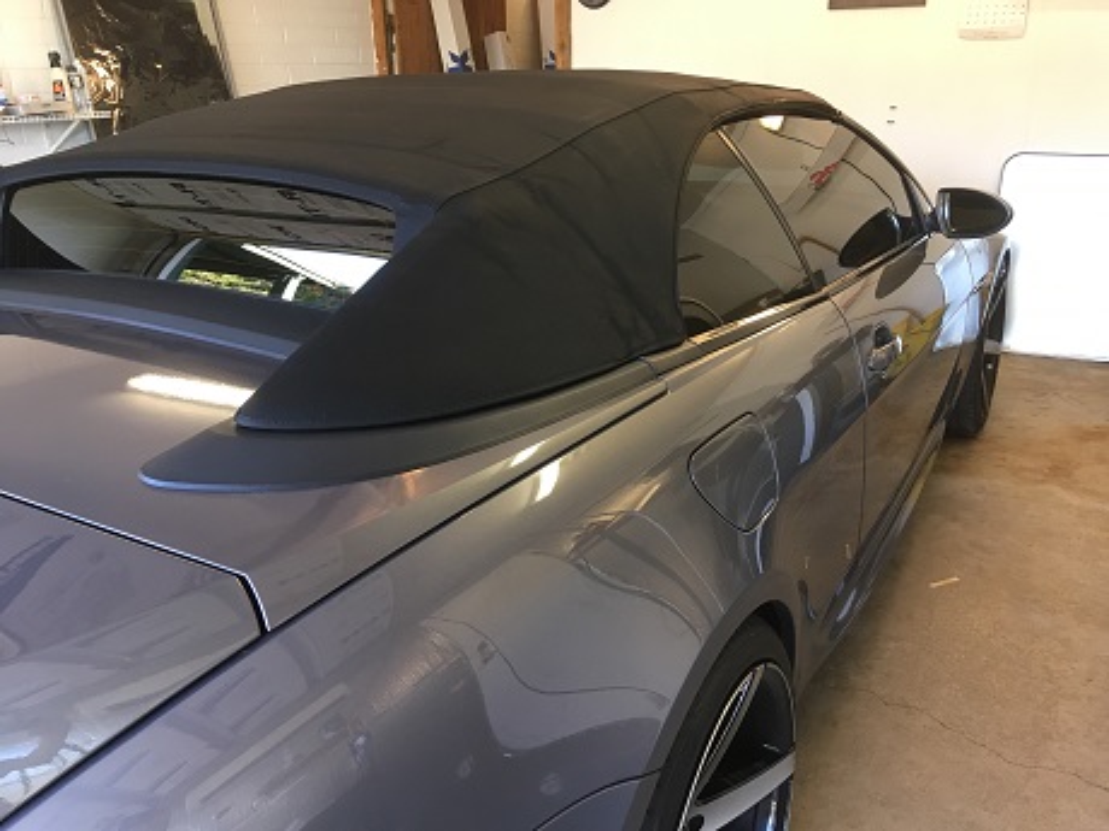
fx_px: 929
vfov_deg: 48.2
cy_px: 416
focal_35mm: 29
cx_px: 554
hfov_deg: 61.7
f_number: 2.2
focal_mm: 4.15
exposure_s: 1/30
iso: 80
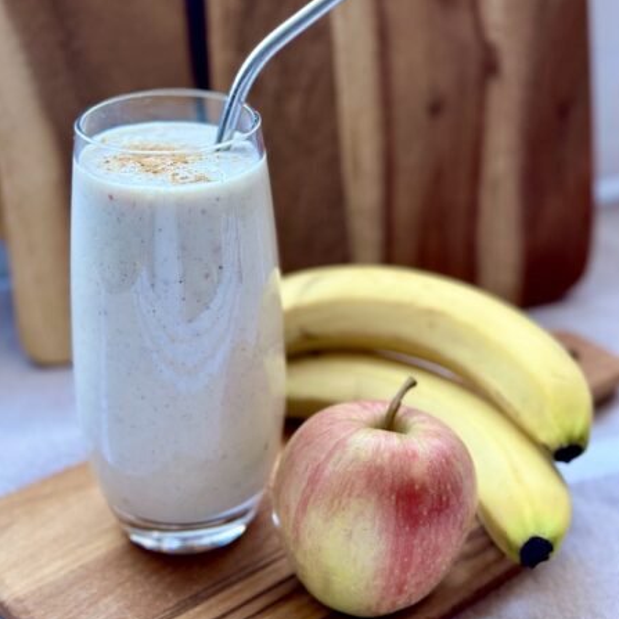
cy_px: 278
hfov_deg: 30.0
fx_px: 1153
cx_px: 309
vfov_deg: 30.0
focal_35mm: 57
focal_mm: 6.86
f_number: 1.78
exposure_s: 1/60
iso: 320
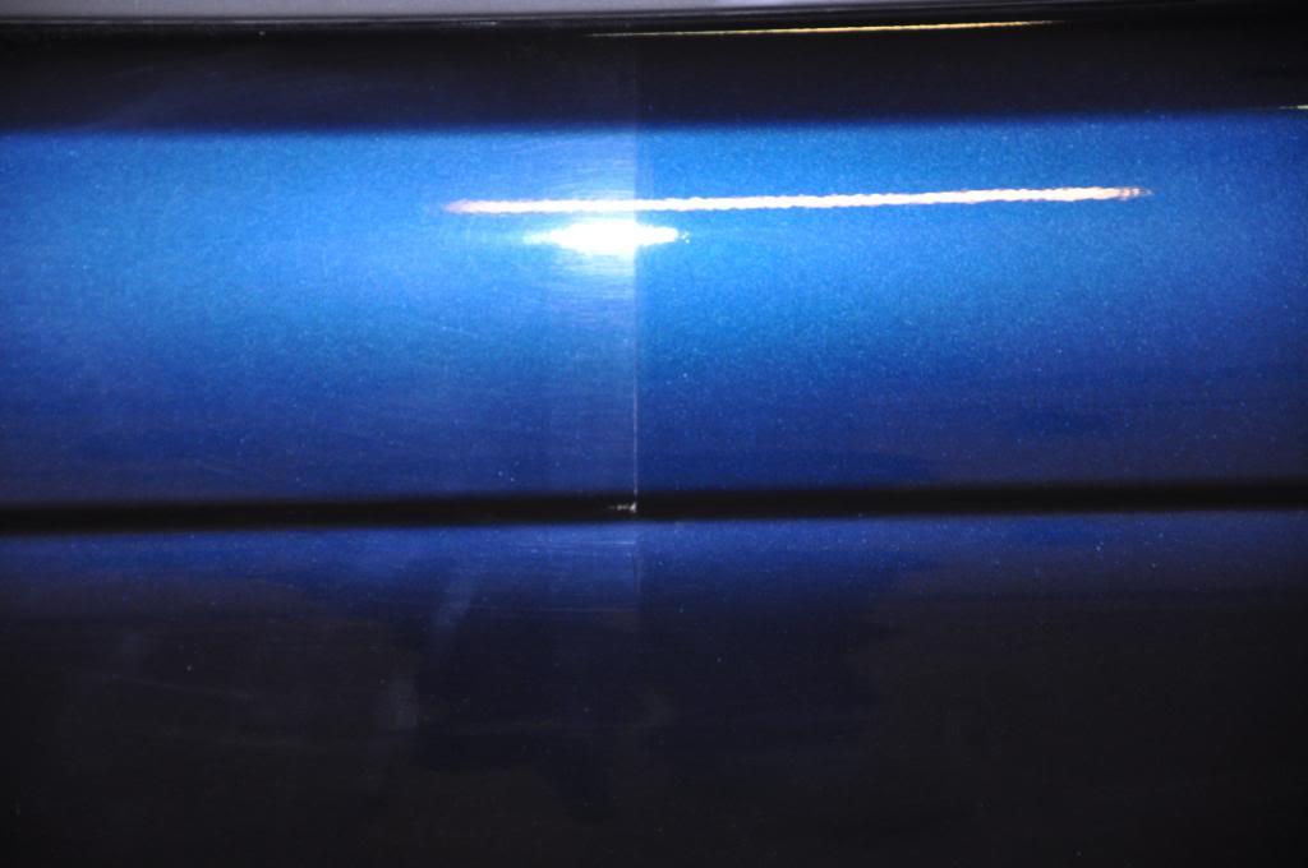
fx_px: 5715
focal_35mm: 158
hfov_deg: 13.1
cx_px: 654
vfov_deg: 8.7
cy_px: 434
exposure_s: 1/60
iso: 800
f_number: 5.6
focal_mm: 105
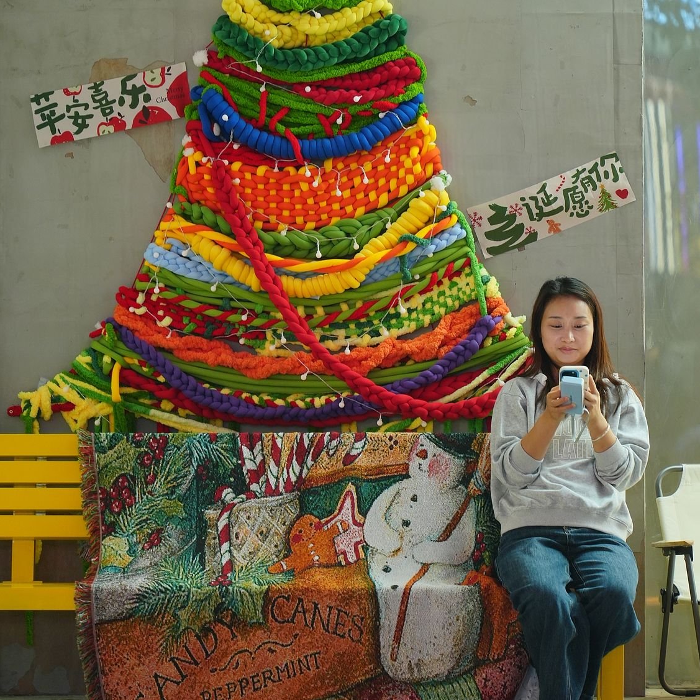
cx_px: 351
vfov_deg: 7.8
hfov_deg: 7.8
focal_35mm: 223
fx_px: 5102
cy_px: 289
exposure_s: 1/13
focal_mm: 174
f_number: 5.6
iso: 1000
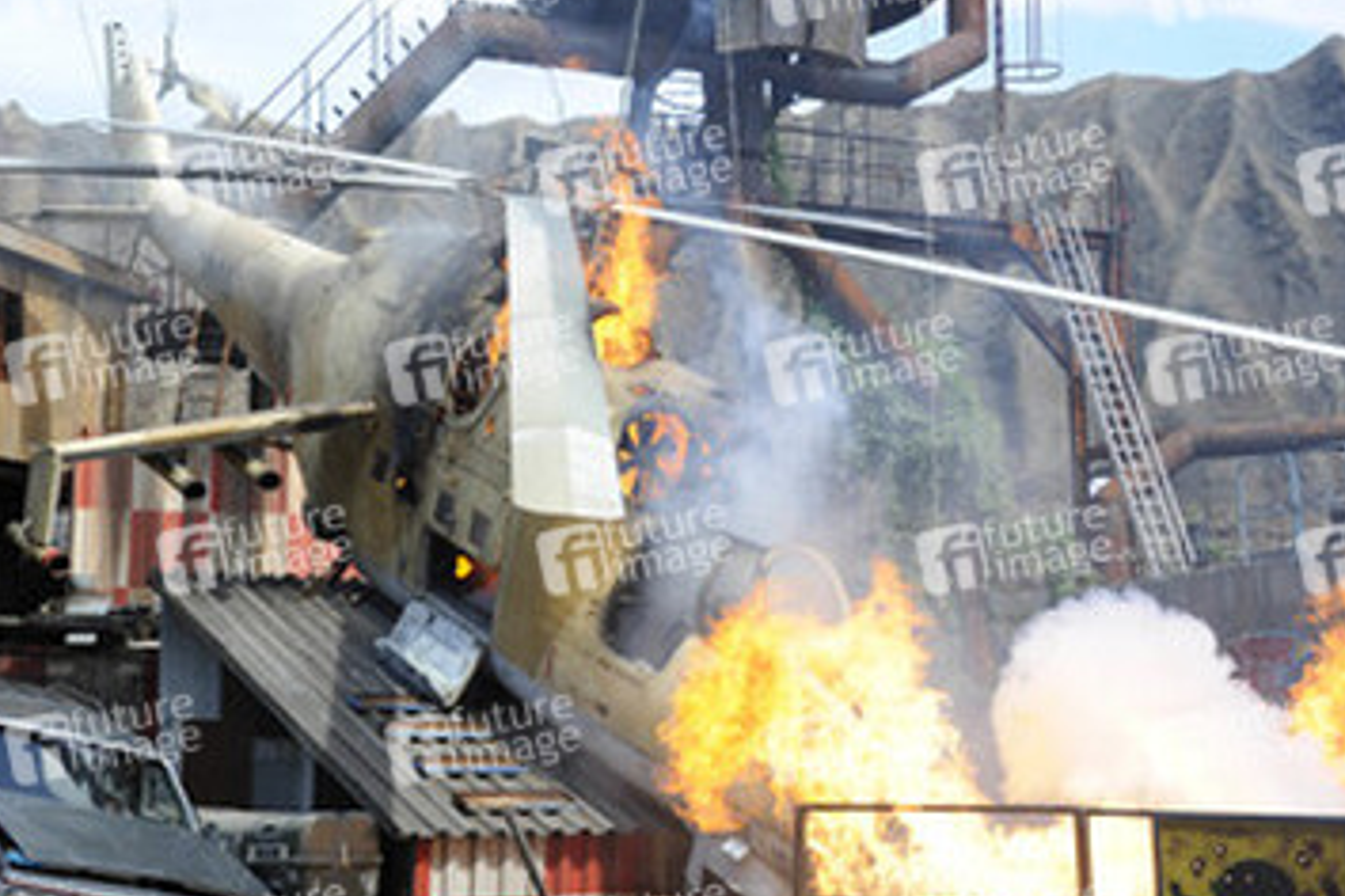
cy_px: 456
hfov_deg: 35.5
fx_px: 2092
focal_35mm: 56
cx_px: 534
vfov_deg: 24.2
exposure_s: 1/400
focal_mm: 44
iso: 320
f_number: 6.3
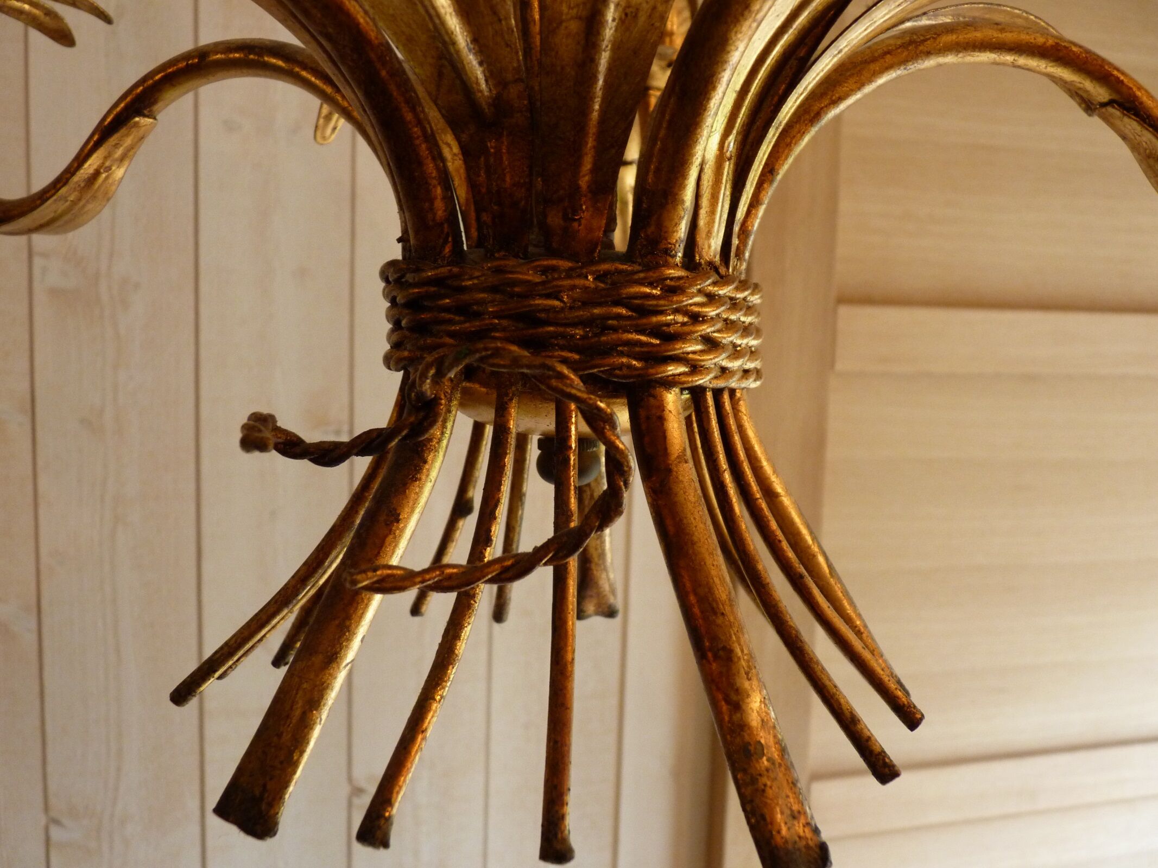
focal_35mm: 30
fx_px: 1004
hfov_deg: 60.0
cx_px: 579
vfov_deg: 46.8
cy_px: 434
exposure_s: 1/30
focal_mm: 5.3
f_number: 3
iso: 320
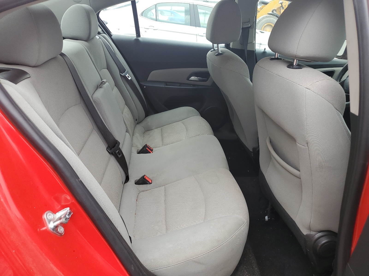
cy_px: 138
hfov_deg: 67.3
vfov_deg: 53.1
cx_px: 184
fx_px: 277
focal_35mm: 26
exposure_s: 1/179
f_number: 1.5
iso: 50
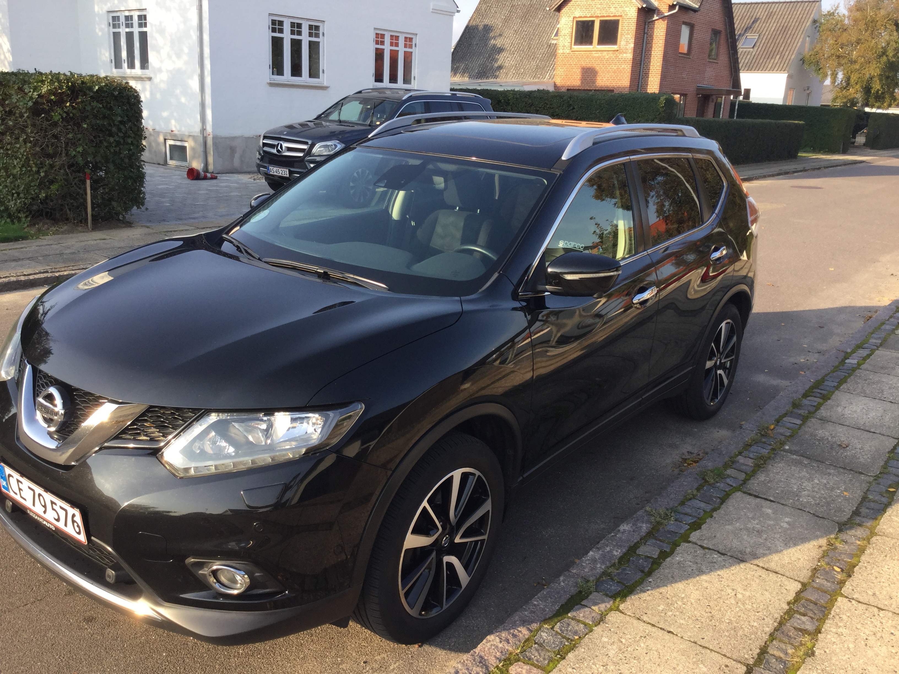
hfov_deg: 58.4
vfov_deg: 45.4
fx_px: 805
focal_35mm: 31
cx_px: 450
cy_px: 337
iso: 25
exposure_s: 1/301
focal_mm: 3.3
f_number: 2.4
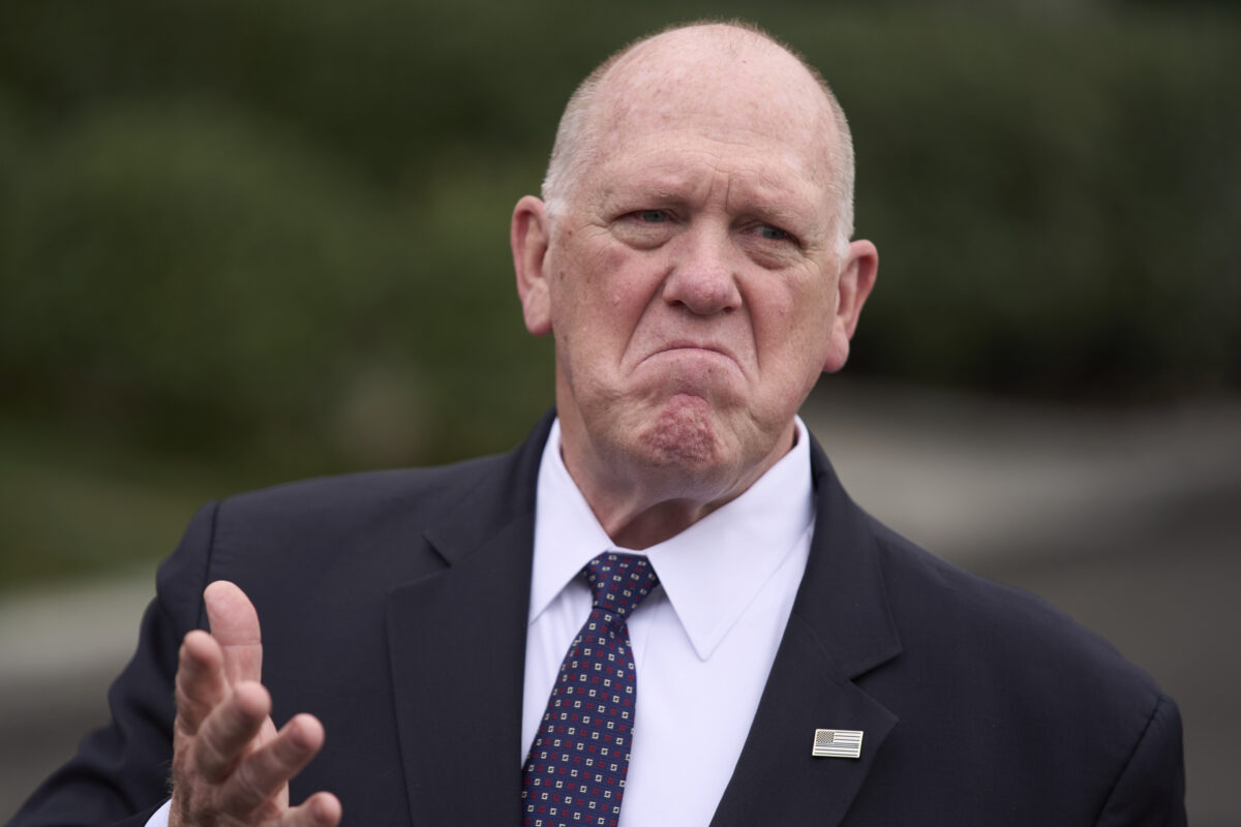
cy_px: 414
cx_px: 620
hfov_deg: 10.3
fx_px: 6894
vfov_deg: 6.9
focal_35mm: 200
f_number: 2.8
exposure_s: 1/2000
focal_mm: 200
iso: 250
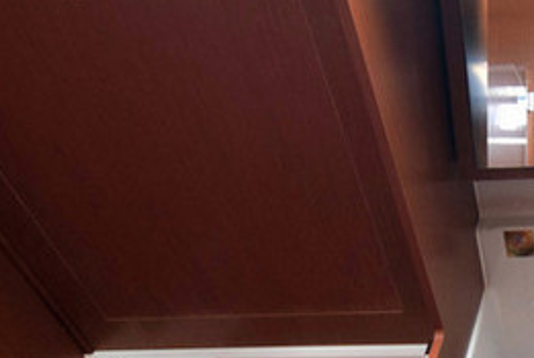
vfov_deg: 32.5
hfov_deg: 39.6
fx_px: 582
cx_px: 595
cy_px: 320
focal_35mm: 39
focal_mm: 11
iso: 1600
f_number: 4.5
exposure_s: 1/80
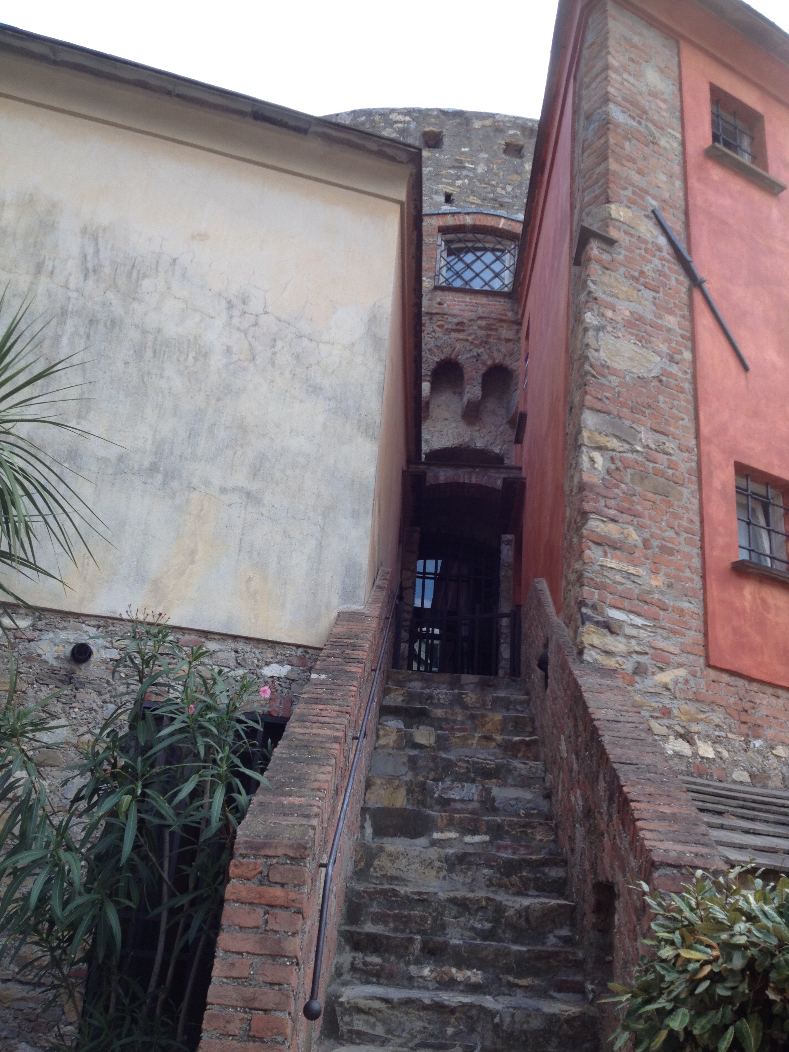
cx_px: 394
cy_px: 526
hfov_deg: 40.7
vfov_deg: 52.6
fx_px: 1064
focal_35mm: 35
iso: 50
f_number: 2.4
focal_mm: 4.28
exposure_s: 1/351
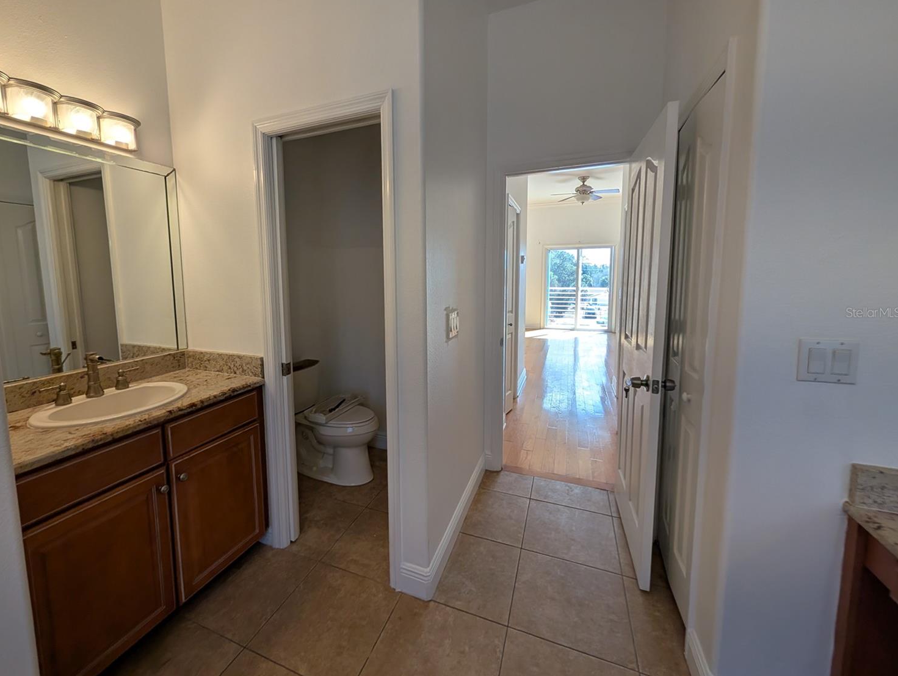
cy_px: 312
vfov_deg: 89.9
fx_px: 338
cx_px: 417
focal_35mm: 13
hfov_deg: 105.9
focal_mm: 2.02
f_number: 1.7
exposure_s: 1/271
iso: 68
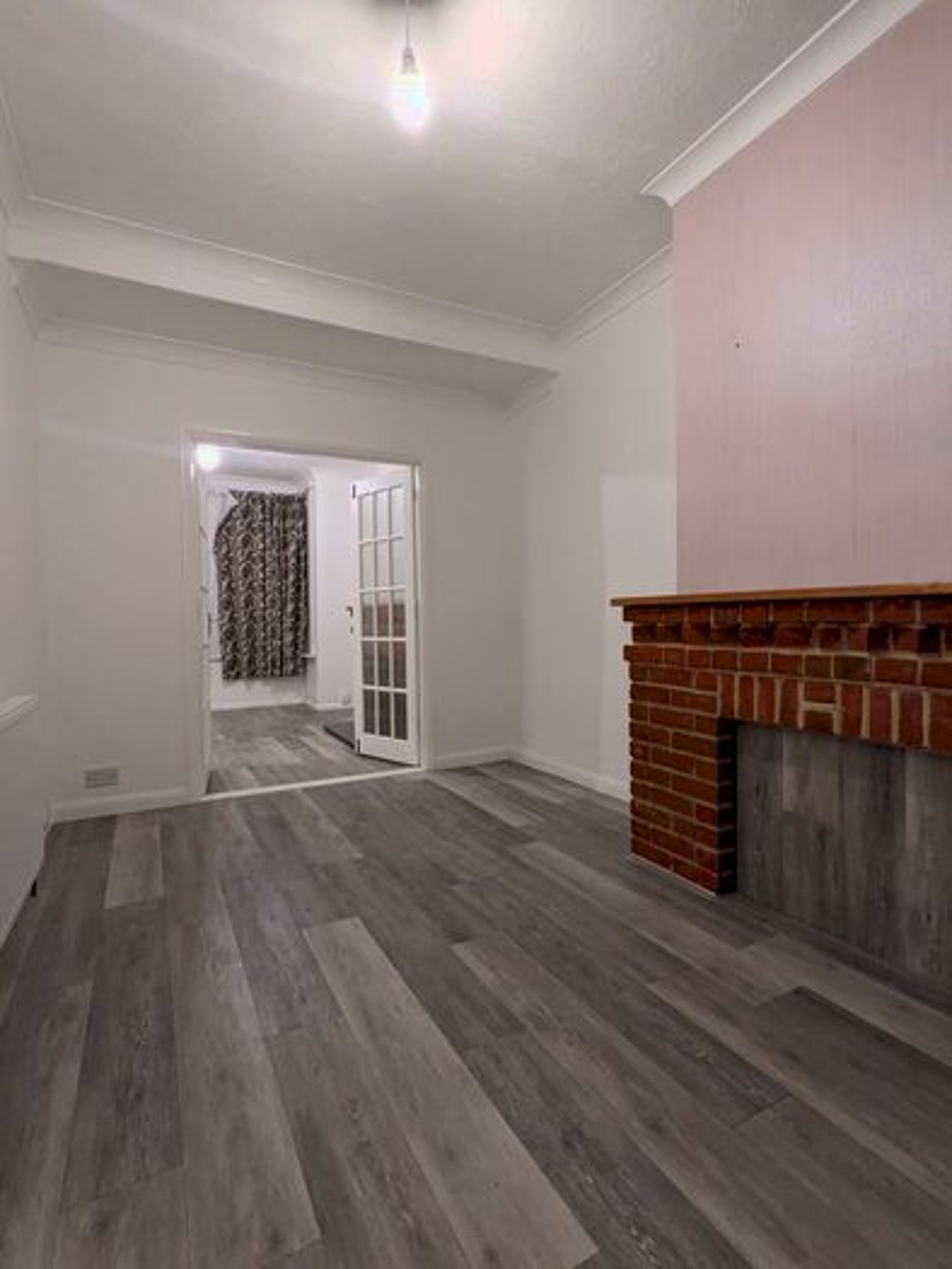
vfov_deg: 94.5
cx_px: 476
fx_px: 586
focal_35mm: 16
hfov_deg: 78.1
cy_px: 634
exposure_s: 1/25
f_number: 2.2
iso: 479
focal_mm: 2.22
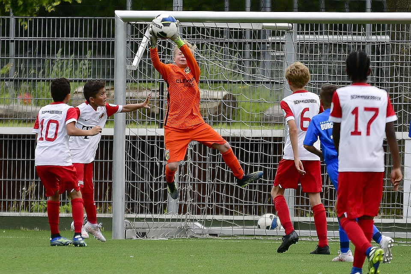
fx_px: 4569
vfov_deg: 3.4
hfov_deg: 5.2
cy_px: 137
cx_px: 206
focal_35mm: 400
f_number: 2.8
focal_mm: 200
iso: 110
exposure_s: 1/1250
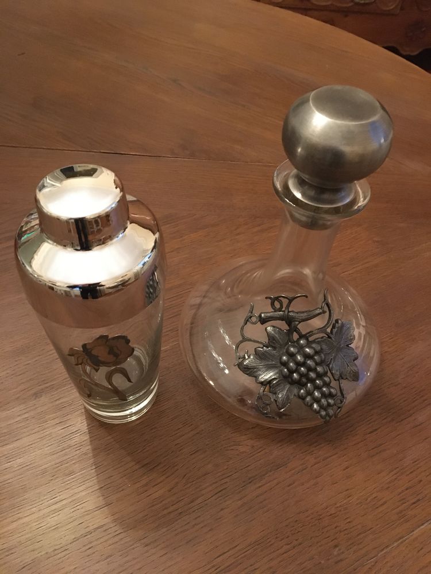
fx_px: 481
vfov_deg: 61.7
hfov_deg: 48.2
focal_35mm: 29
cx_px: 216
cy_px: 287
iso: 320
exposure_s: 1/17
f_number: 2.2
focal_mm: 4.15
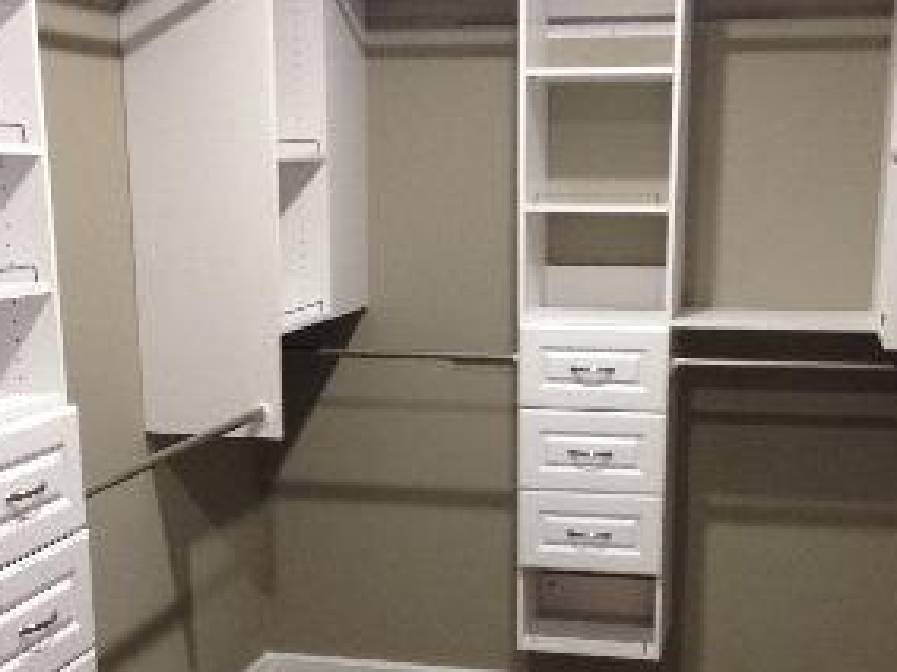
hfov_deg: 34.4
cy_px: 548
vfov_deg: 25.6
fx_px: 1451
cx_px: 450
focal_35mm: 56
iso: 100
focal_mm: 4.12
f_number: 2.4
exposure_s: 1/20
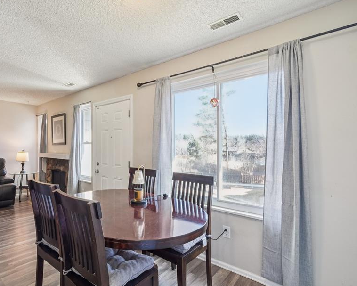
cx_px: 146
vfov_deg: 70.9
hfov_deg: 82.4
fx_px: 201
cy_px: 148
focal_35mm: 19
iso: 800
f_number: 8
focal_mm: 10
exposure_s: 1/4
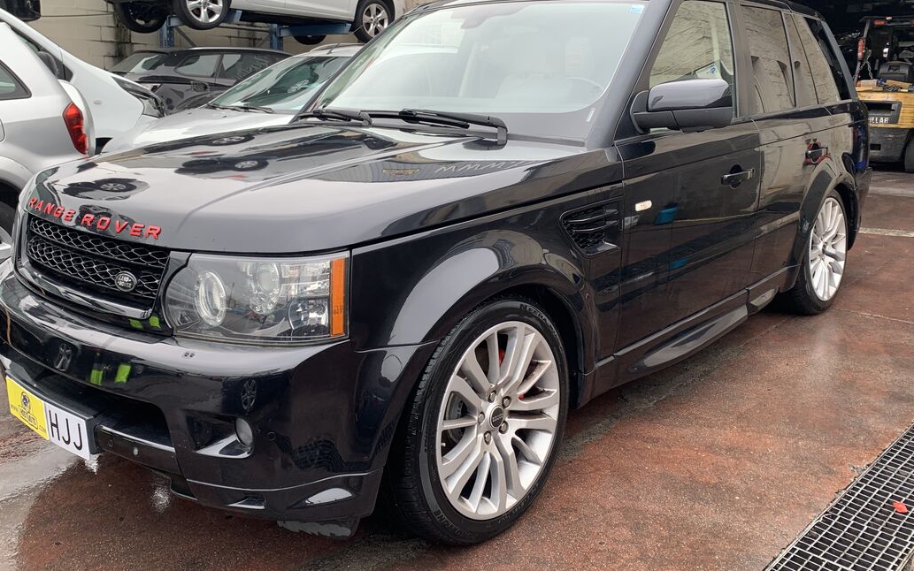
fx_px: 797
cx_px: 475
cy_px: 241
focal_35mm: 32
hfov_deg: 59.6
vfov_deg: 39.3
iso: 25
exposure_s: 1/231
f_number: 1.8
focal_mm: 4.25
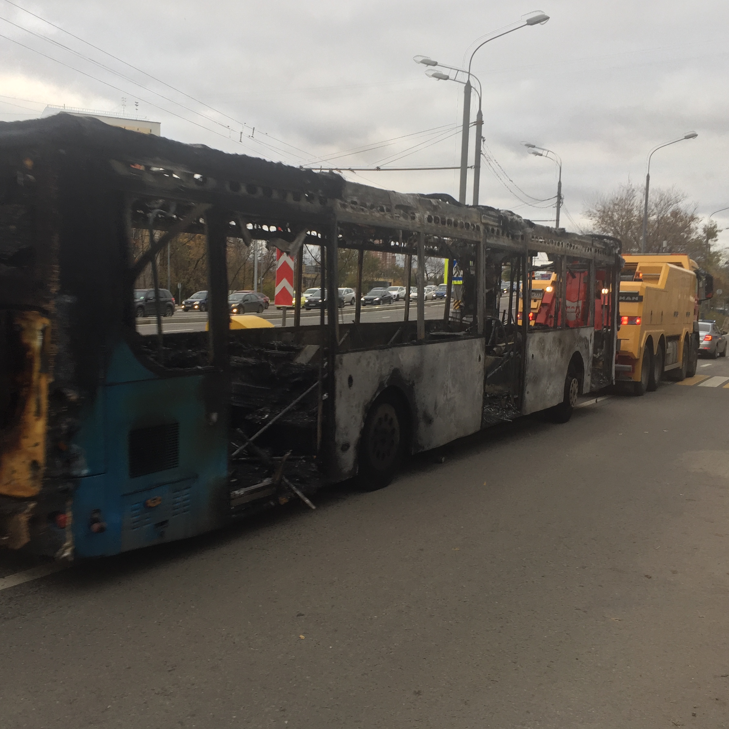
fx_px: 834
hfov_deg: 47.2
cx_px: 332
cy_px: 367
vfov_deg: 47.2
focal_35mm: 35
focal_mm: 4.15
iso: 40
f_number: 2.2
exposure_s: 1/100
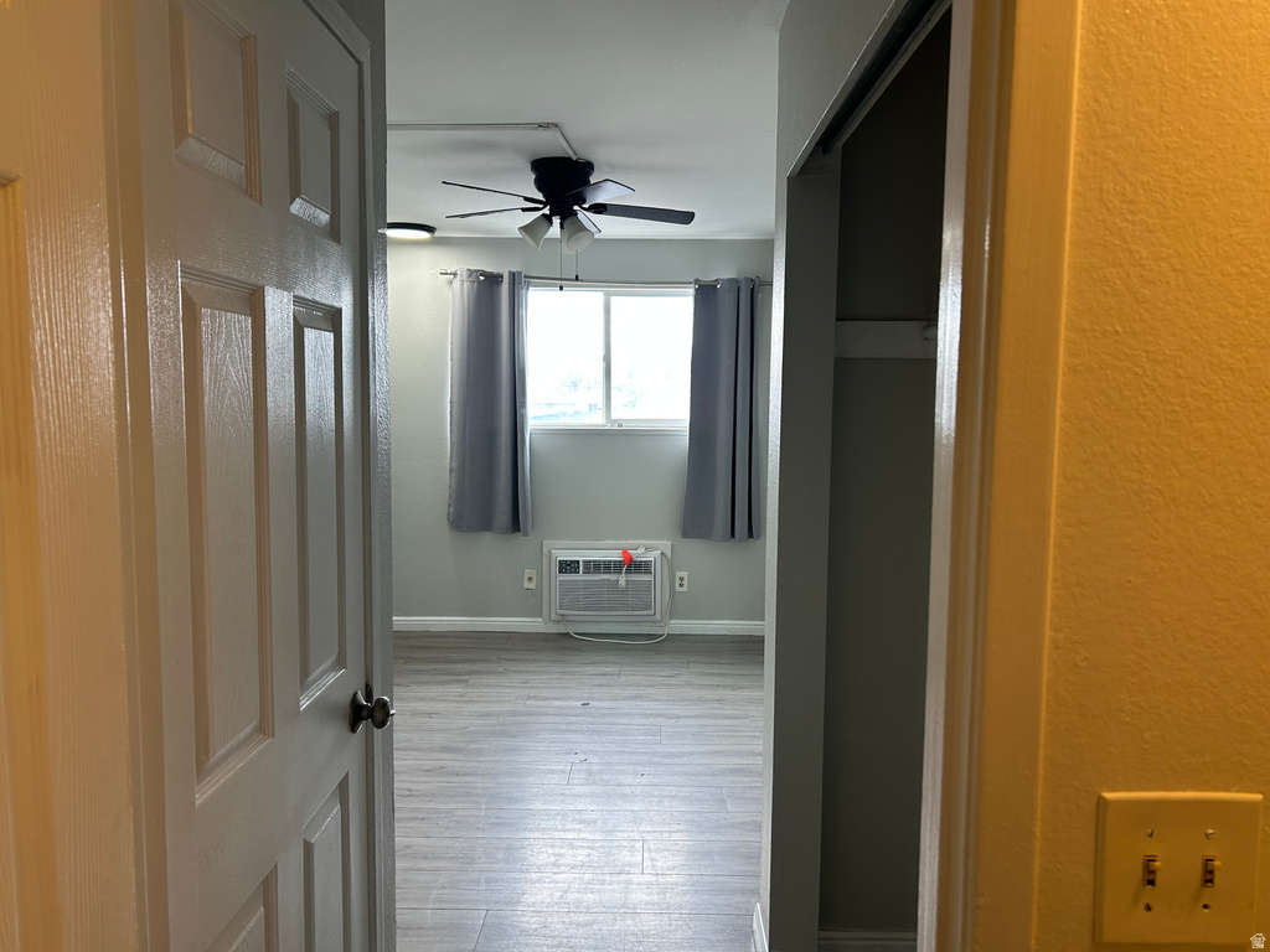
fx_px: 954
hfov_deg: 67.3
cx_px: 635
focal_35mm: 26
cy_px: 476
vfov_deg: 53.1
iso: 64
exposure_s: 1/120
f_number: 1.5
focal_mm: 5.7
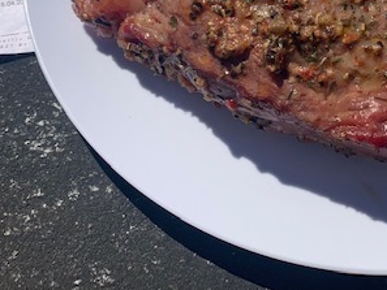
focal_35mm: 56
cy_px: 8
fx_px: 626
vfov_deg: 25.0
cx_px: 302
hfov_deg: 33.5
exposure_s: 1/5405
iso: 25
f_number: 1.8
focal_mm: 4.25
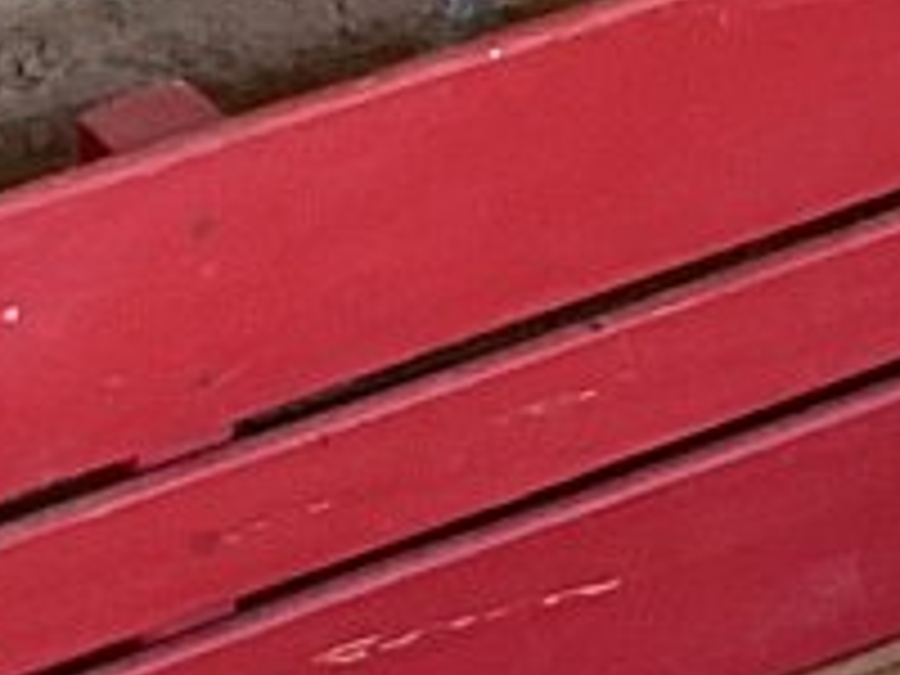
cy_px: 1519
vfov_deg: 6.1
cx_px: 529
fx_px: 6110
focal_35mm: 235
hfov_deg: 8.4
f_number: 2.4
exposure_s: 1/60
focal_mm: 3.3
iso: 80
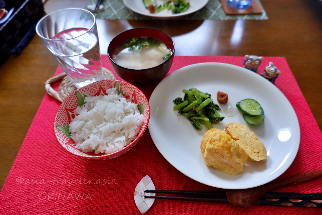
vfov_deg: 55.1
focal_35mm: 23
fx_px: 206
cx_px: 161
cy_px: 108
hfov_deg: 76.1
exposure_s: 1/25
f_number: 3.5
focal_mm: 15.2
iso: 500
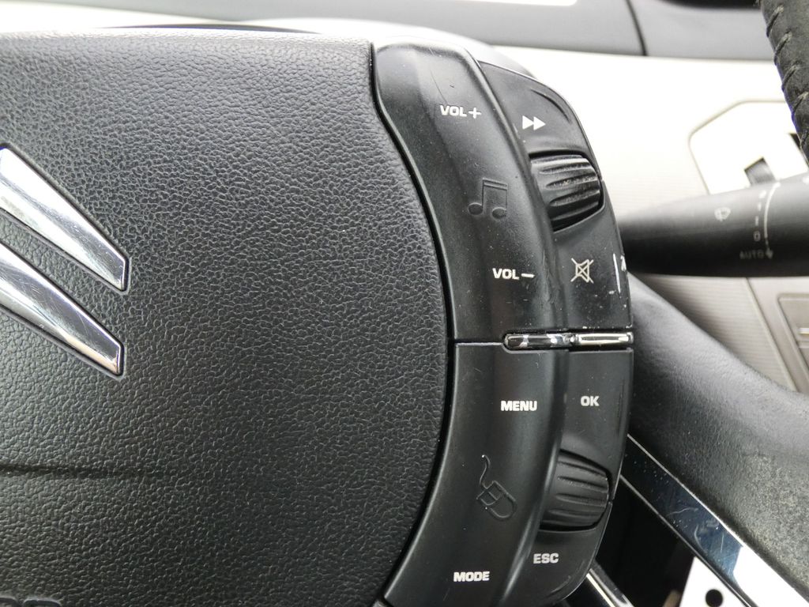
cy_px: 304
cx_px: 404
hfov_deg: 51.4
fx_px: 841
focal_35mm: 36
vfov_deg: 39.7
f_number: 3.5
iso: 500
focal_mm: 6.5
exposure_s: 1/80
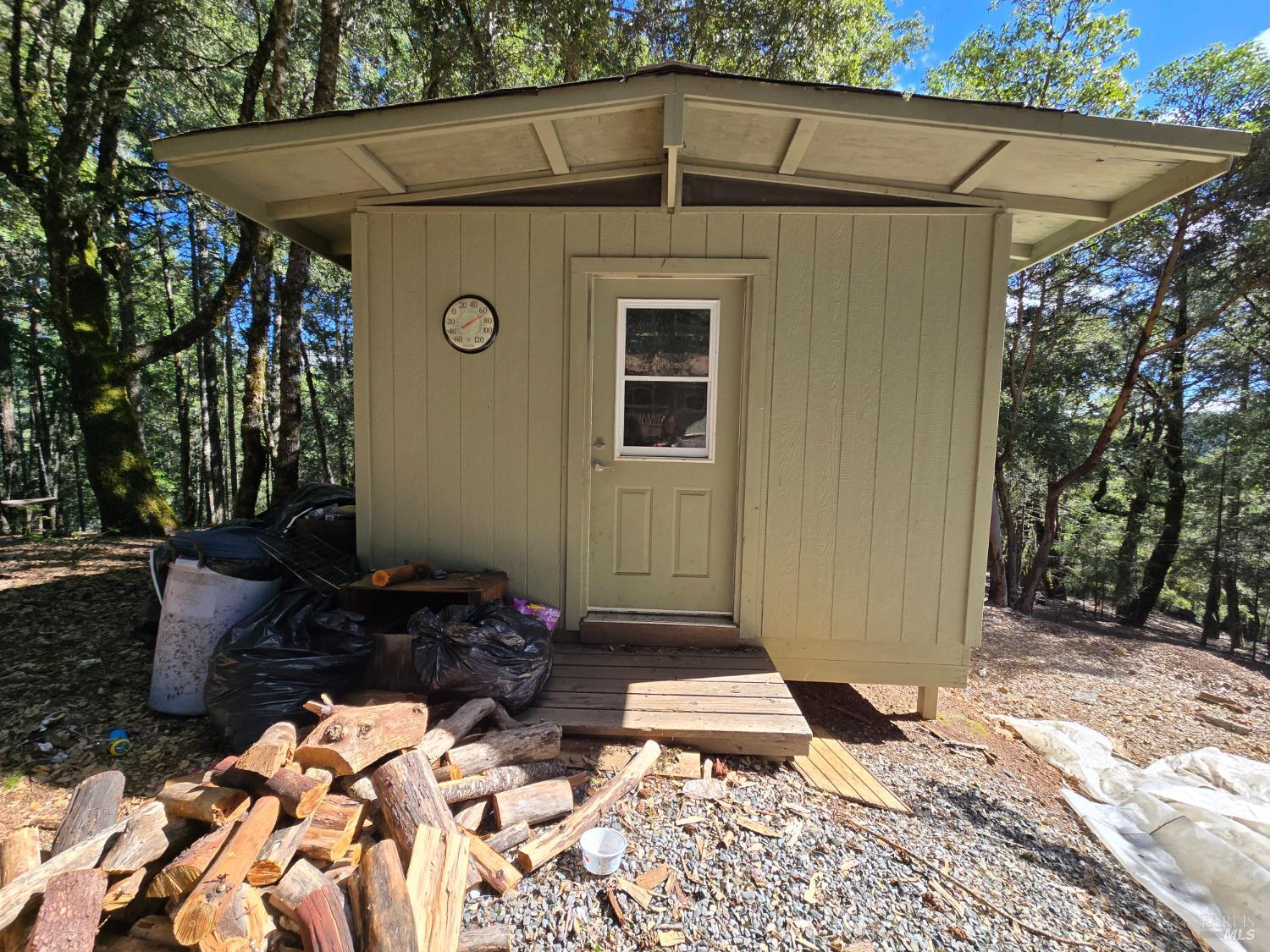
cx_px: 635
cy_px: 476
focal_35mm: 13
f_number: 2.2
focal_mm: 2.2
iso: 50
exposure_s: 1/661
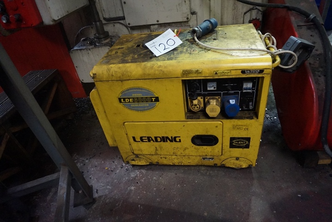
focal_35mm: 24
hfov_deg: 73.7
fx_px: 221
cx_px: 166
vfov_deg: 53.1
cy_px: 111
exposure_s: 1/50
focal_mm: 16
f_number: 3.5
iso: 3200
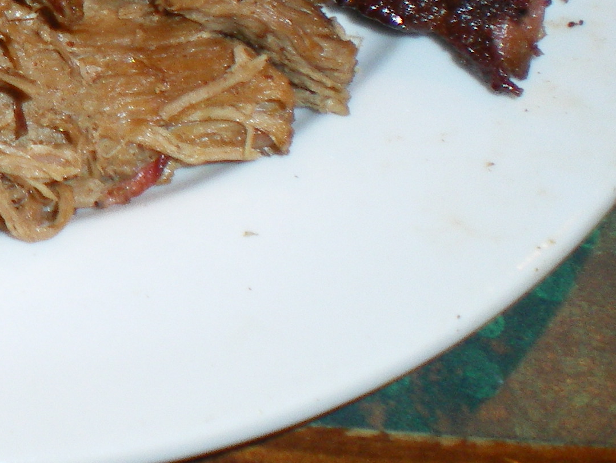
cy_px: -216
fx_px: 1940
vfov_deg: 12.9
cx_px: -151
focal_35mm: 109
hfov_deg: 17.1
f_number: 3.1
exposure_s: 1/50
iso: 200
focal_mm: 6.3
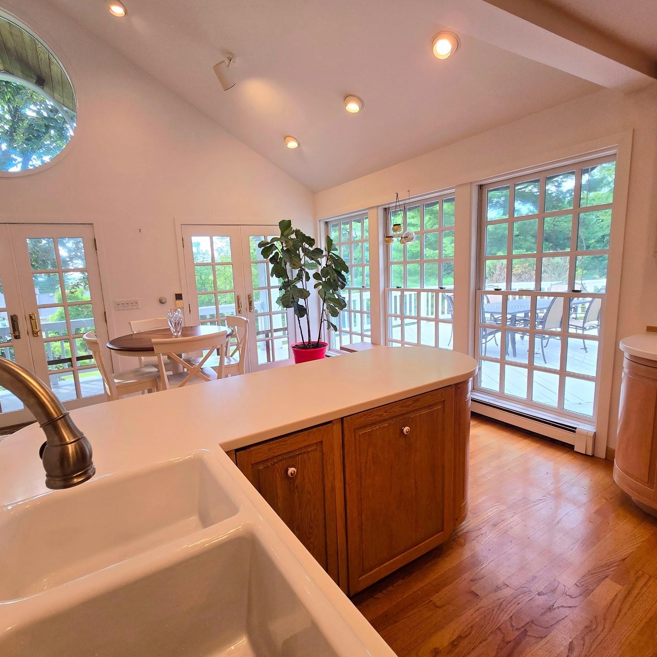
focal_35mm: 16
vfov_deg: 87.4
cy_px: 326
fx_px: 344
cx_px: 293
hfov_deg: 87.1
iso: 64
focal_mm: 2.2
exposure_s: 1/60
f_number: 2.2
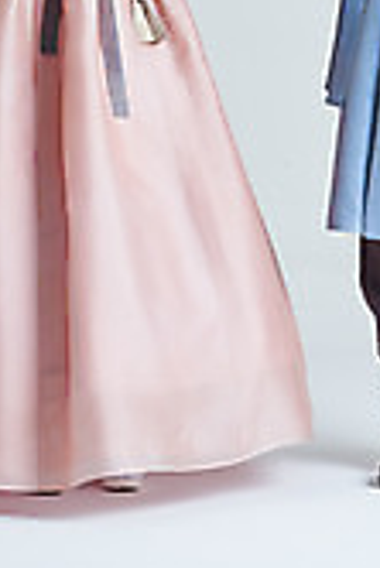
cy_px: -96
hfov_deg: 8.1
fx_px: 2670
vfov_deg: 11.9
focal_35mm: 169
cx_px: 248
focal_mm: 70
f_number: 13
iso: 100
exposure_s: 1/125
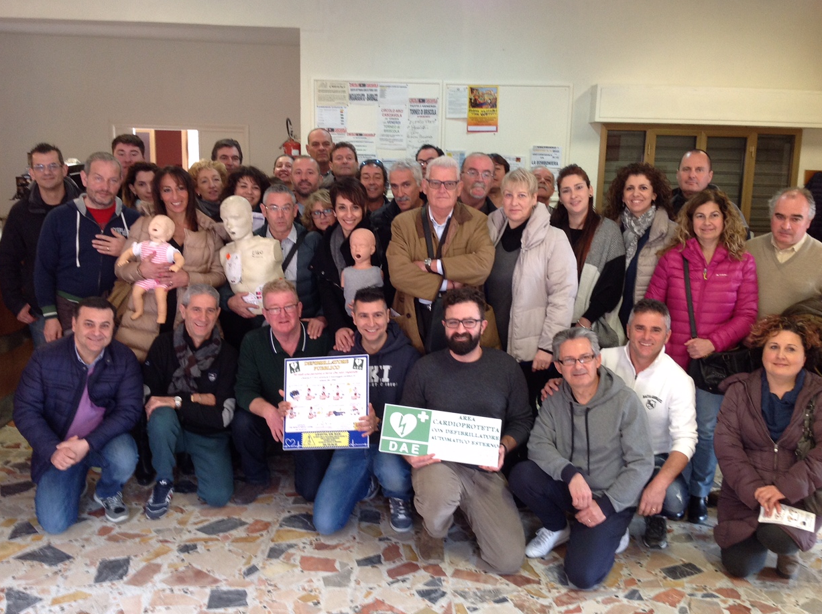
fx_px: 877
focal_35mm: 37
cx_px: 419
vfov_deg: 38.6
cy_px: 309
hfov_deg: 50.2
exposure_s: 1/15
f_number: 2.4
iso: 80
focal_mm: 4.28
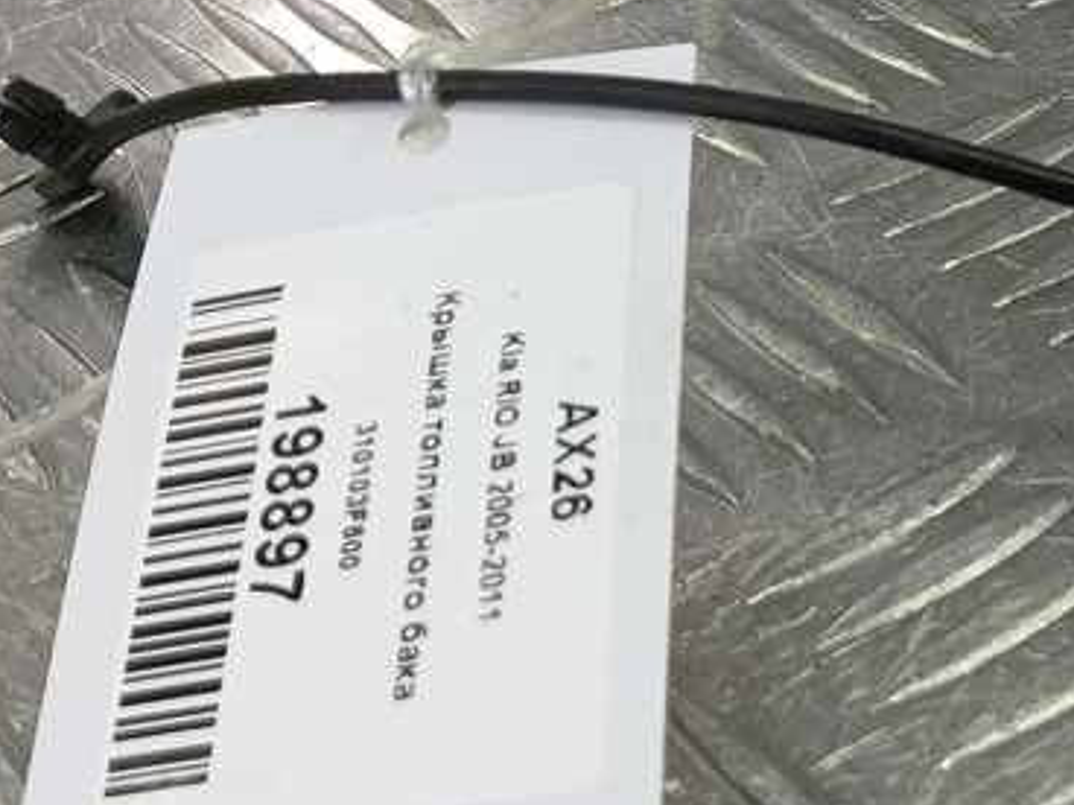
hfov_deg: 28.3
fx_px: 1986
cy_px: 0
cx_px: 1086
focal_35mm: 64
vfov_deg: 22.1
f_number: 1.6
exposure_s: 1/50
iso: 101
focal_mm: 4.11
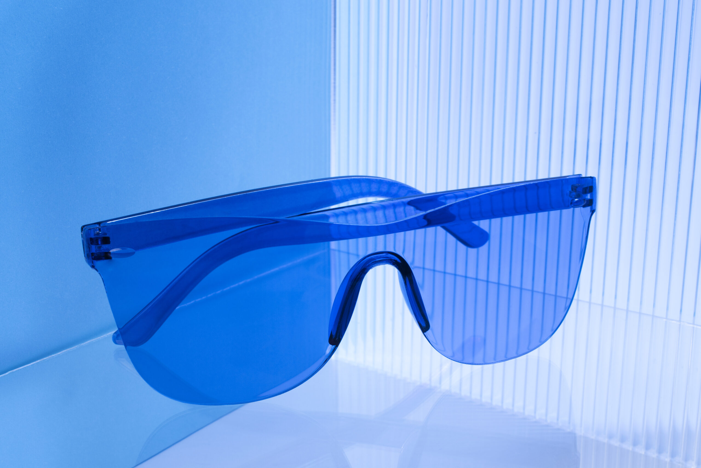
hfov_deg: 37.5
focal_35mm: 53
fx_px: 1032
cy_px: 234
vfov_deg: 25.5
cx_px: 350
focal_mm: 35
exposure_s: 1/100
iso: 400
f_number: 11
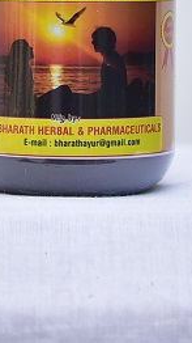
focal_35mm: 122
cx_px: 74
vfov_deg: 17.3
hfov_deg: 9.9
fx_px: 1106
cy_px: 21
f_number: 4
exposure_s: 1/125
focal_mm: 58
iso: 1250
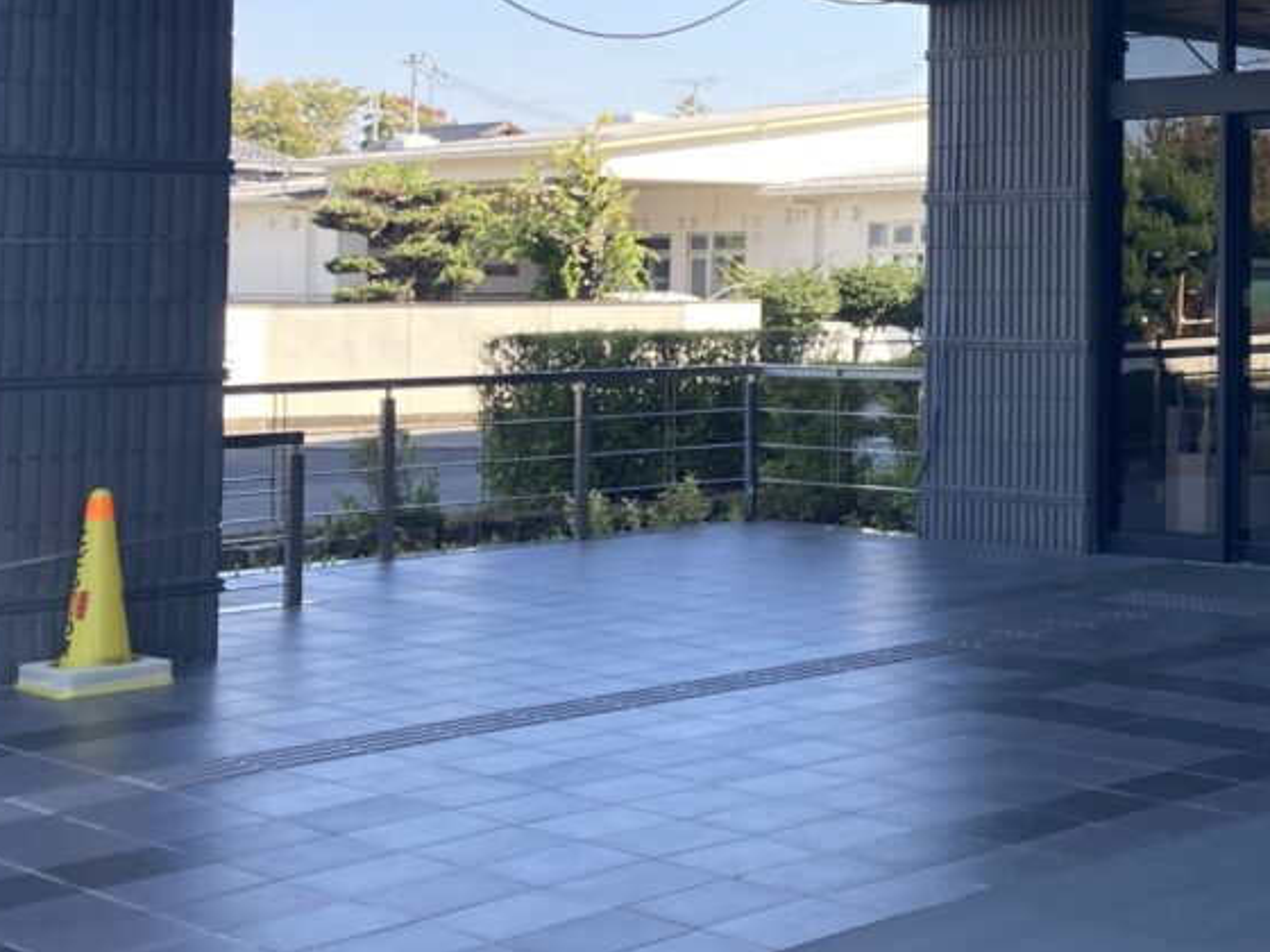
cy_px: 195
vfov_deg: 22.6
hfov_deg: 27.5
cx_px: 1420
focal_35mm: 64
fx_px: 2348
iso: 20
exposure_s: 1/298
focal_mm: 3.99
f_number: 1.8
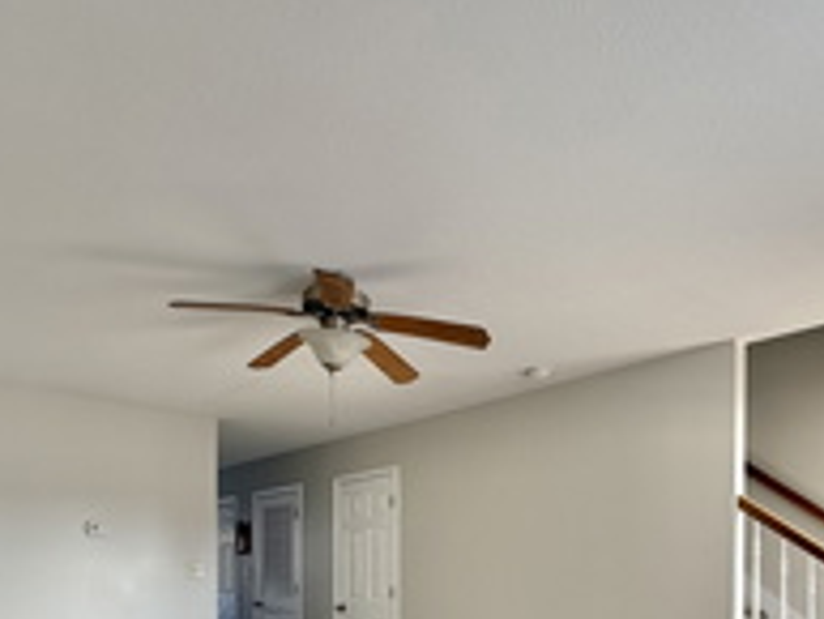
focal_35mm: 29
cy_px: 589
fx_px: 691
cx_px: 423
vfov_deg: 42.9
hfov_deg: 61.6
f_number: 2.2
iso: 100
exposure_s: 1/99
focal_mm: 2.22
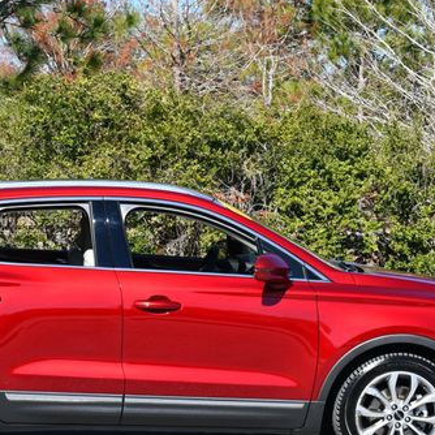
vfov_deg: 15.3
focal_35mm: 114
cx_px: 135
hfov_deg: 15.2
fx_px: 1621
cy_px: 228
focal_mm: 35
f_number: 8
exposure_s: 1/250
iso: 140
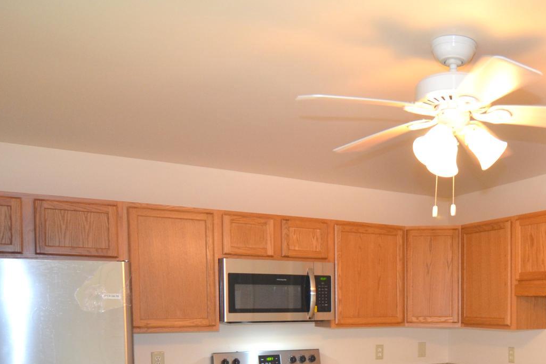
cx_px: 447
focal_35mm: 36
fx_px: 546
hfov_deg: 49.6
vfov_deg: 34.8
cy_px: 328
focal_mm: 12
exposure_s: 1/60
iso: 800
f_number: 4
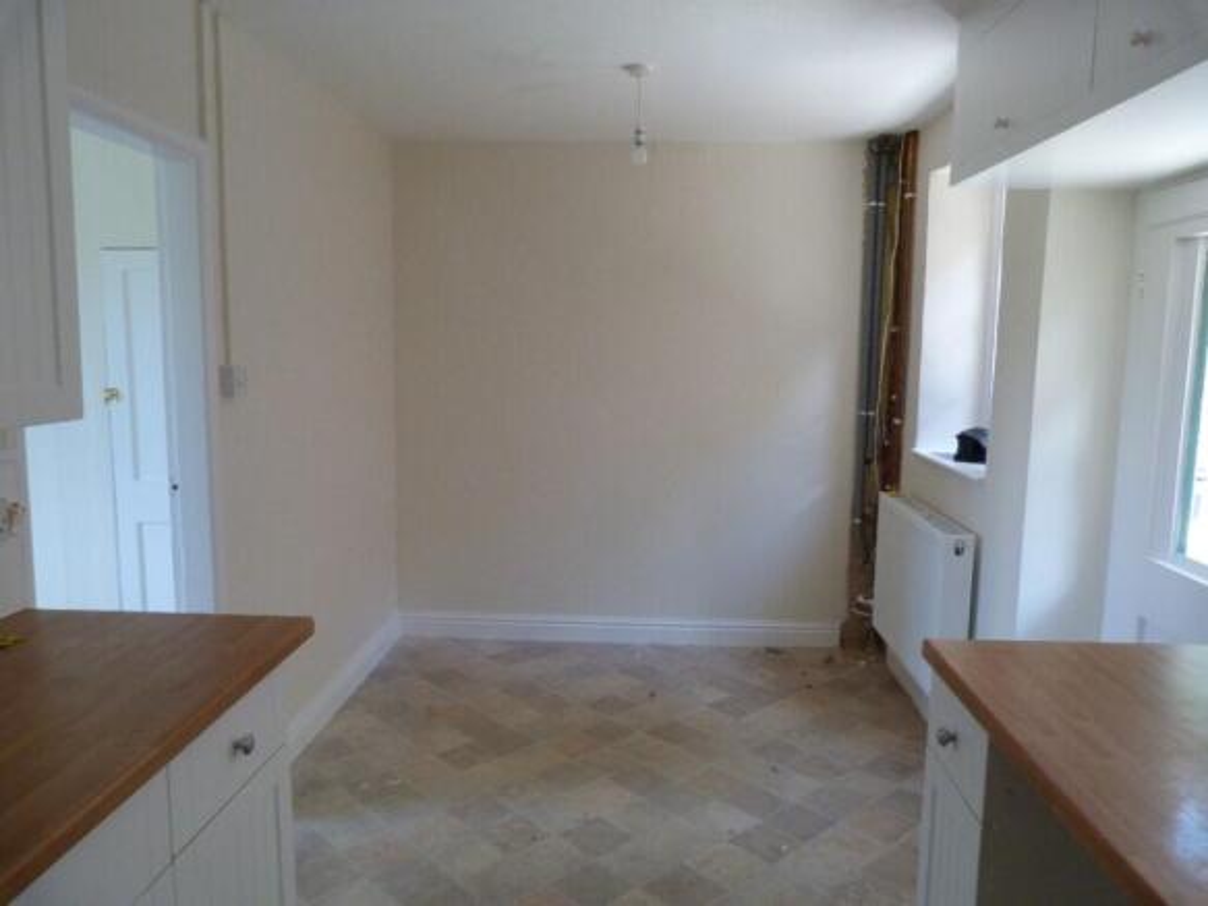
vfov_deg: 54.9
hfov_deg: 69.4
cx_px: 604
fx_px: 872
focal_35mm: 25
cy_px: 453
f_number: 2.8
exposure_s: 1/60
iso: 250
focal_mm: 4.5
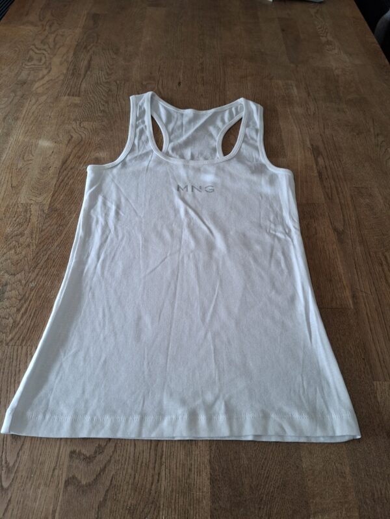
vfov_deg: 73.9
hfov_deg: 58.9
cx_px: 195
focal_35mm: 23
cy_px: 260
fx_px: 346
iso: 125
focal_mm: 5.54
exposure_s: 1/100
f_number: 1.8
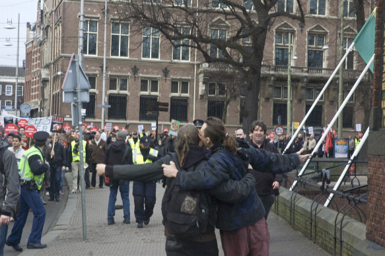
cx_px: 193
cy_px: 118
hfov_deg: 22.5
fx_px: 968
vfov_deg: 15.1
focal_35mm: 91
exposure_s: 1/200
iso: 1000
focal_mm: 55
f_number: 7.1
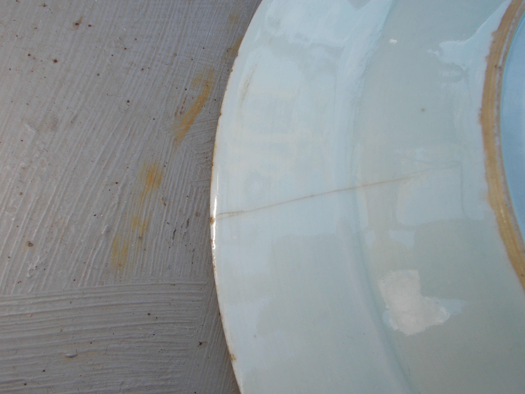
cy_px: 197
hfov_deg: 60.0
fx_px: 455
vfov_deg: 46.8
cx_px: 262
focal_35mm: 30
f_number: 3.4
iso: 80
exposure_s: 1/125
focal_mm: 5.3
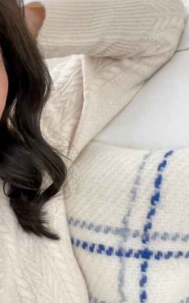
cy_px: 177
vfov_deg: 36.2
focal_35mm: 56
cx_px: -10
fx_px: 462
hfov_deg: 22.1
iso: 640
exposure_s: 1/20
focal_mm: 2.71
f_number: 2.2
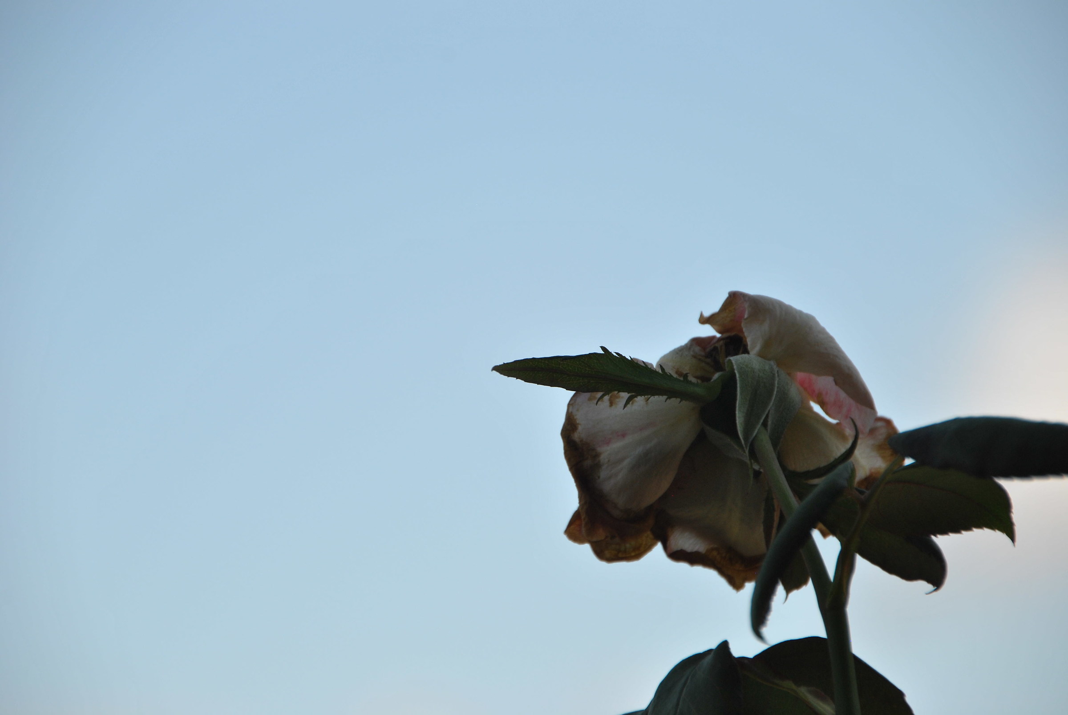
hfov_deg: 7.8
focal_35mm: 262
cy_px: 358
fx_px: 7796
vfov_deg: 5.2
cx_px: 534
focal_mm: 175
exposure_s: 1/640
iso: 200
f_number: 6.3
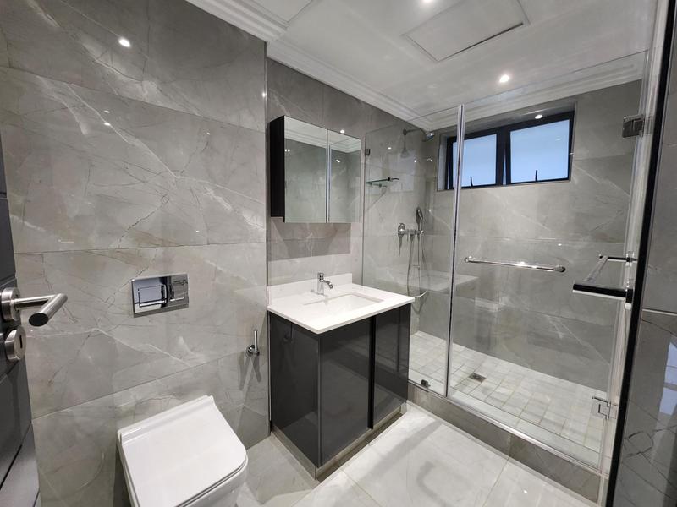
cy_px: 254
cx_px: 338
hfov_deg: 106.2
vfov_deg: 89.9
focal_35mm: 13
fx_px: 254
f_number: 2.2
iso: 320
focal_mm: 2.2
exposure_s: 1/50
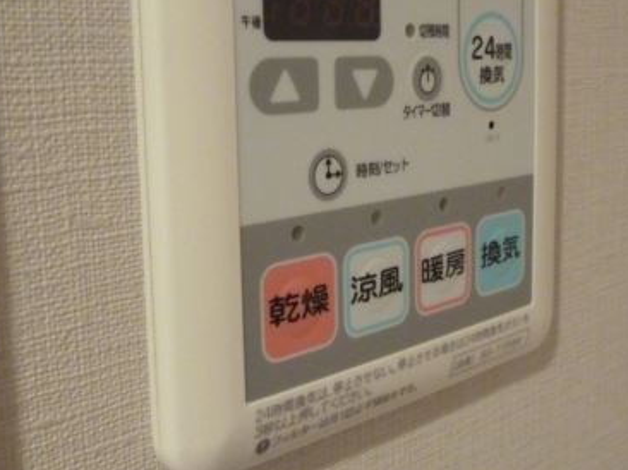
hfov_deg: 38.7
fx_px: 888
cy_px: 187
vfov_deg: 29.6
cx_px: 389
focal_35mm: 49
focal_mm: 5
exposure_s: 1/25
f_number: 3.1
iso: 800
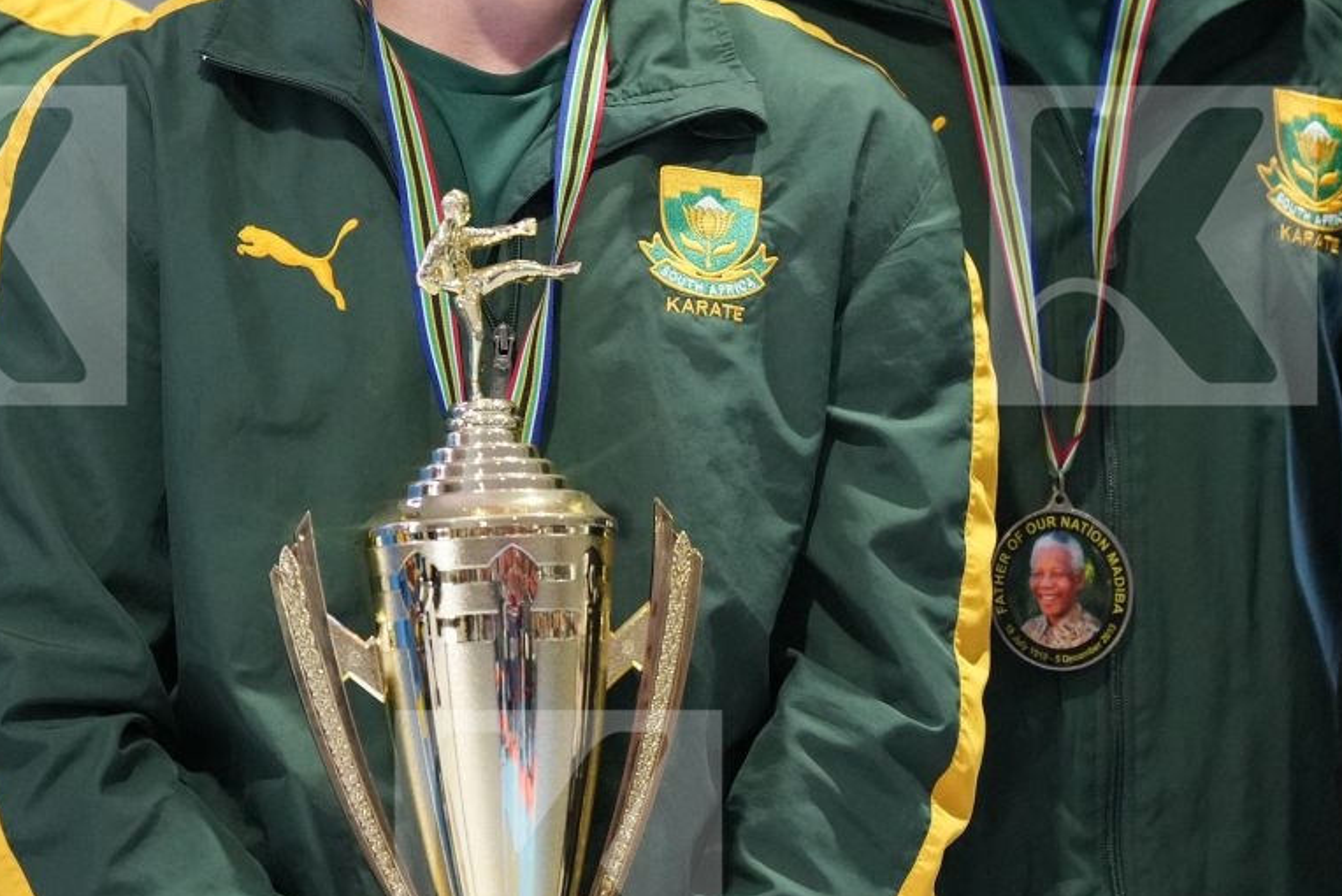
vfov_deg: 2.9
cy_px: 246
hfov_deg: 4.4
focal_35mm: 471
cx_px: 559
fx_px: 17564
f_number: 2.8
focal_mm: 200
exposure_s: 1/250
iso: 5000
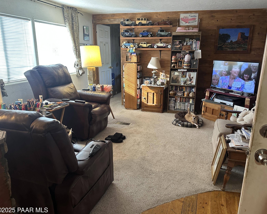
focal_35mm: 26
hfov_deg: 65.9
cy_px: 109
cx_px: 145
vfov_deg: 54.9
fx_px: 205
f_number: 1.78
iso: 320
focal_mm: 6.86
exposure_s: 1/60
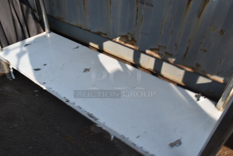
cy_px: 78
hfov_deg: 67.3
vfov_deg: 48.0
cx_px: 116
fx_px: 175
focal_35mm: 27
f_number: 8
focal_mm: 18
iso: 100
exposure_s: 1/125
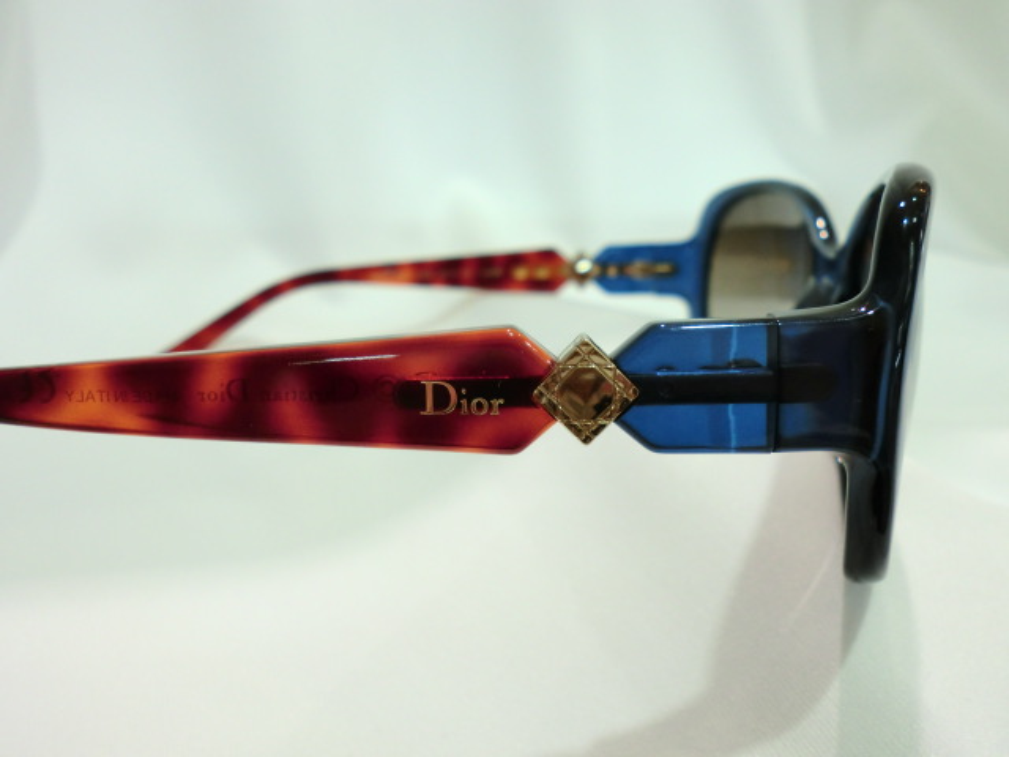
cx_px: 504
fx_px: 933
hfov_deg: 56.8
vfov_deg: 44.2
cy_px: 378
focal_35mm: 32
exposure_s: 1/60
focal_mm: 5.8
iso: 125
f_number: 3.5
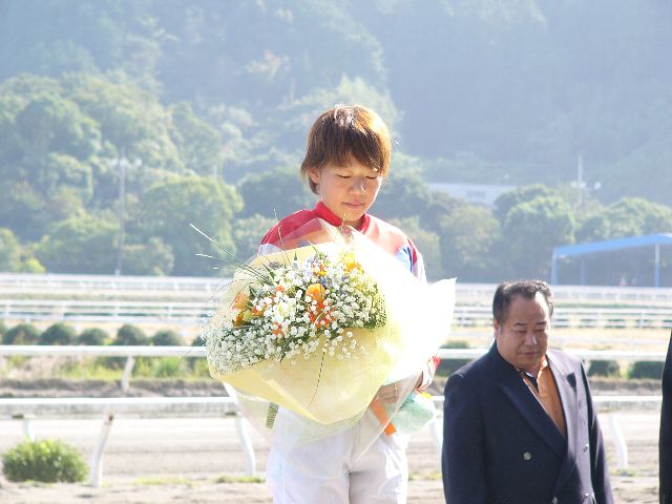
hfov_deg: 10.1
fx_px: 3805
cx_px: 336
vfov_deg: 7.6
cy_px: 252
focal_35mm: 196
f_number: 4
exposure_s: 1/160
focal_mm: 32.6
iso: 50
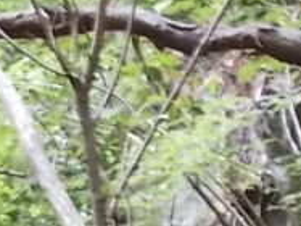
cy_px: 589
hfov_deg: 3.6
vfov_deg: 2.7
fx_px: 4710
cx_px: -138
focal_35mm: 542
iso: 200
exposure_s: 1/20
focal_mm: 17.6
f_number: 5.5
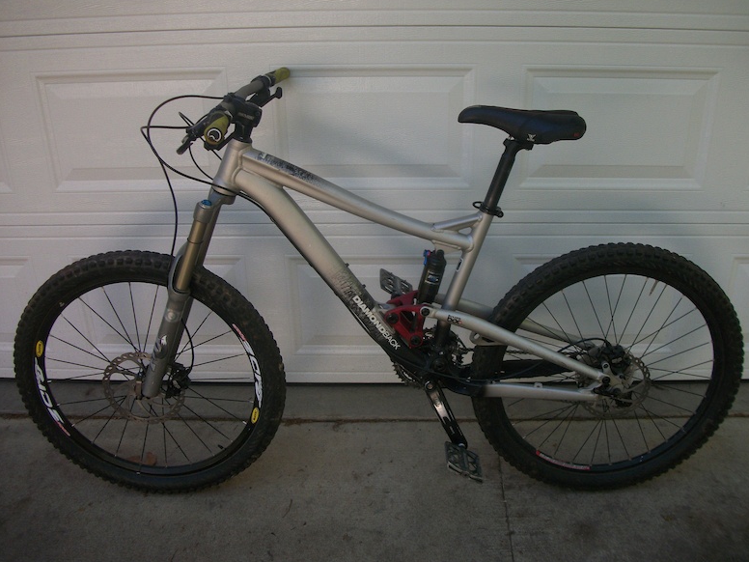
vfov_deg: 42.9
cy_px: 273
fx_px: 714
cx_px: 382
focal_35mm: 33
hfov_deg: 55.3
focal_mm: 5.7
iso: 80
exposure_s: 1/250
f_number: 2.9
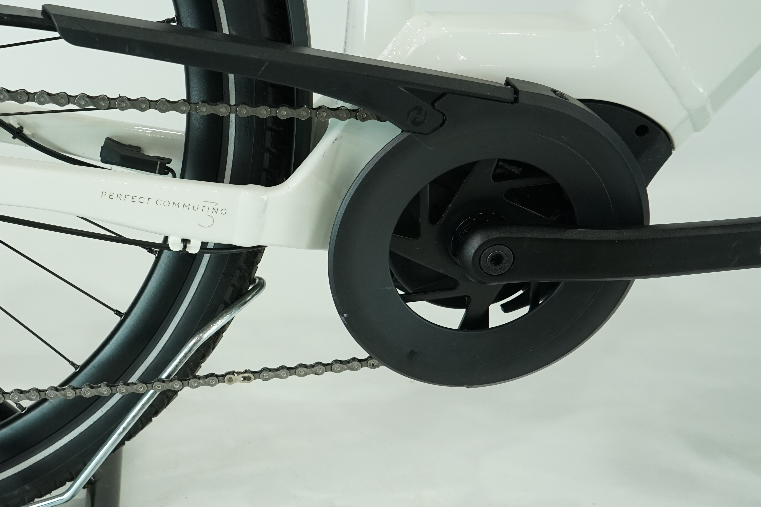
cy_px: 254
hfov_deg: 42.3
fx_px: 951
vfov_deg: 29.9
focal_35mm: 45
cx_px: 189
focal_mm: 28
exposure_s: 1/200
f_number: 5.6
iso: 1250
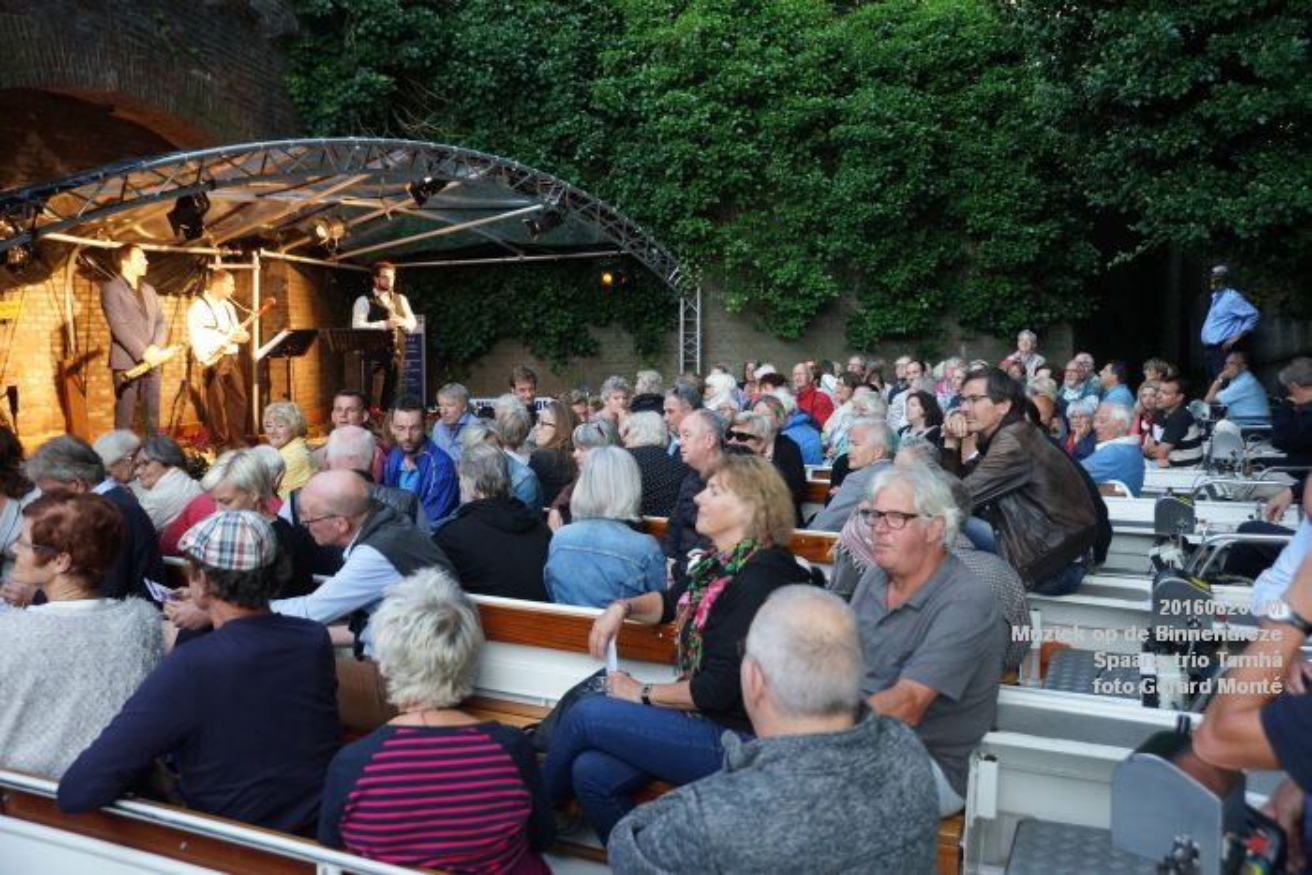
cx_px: 656
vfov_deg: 43.6
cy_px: 438
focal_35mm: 30
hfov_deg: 61.9
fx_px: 1093
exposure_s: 1/60
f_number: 4
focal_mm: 30
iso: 2000
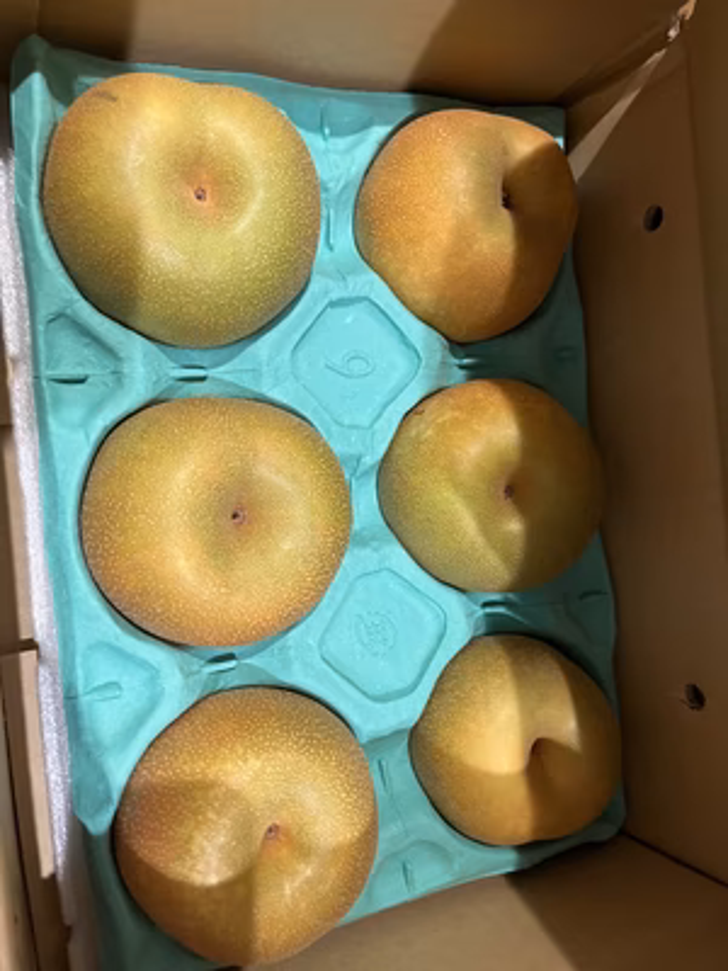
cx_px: 364
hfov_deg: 53.1
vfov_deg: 67.3
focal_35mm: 26
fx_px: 729
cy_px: 486
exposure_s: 1/33
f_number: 1.6
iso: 400
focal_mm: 5.1
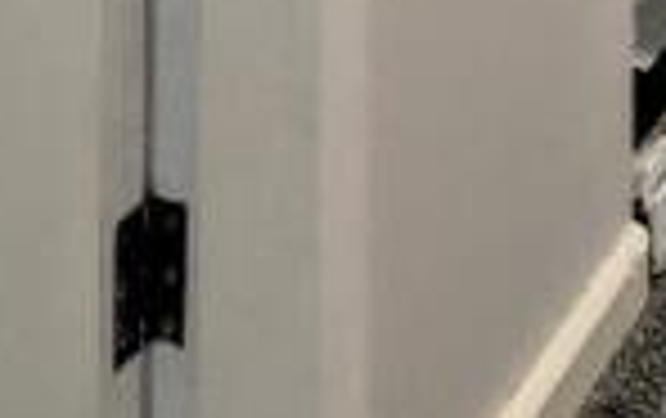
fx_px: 1600
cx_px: 724
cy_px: -1067
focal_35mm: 88
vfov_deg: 9.2
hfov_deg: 22.3
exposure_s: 1/23
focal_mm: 2.02
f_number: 1.7
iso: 66
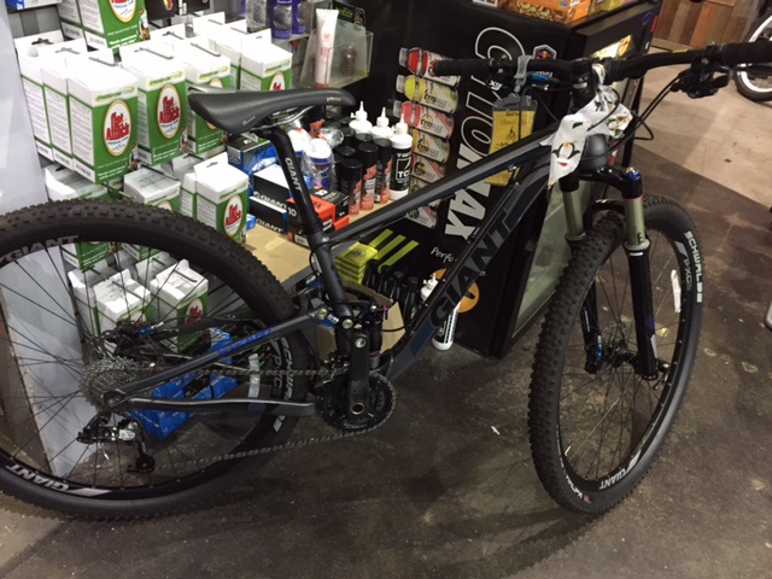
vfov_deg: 48.2
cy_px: 290
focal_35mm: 29
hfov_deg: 61.7
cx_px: 386
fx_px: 647
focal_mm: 4.15
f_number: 2.2
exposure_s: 1/17
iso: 250
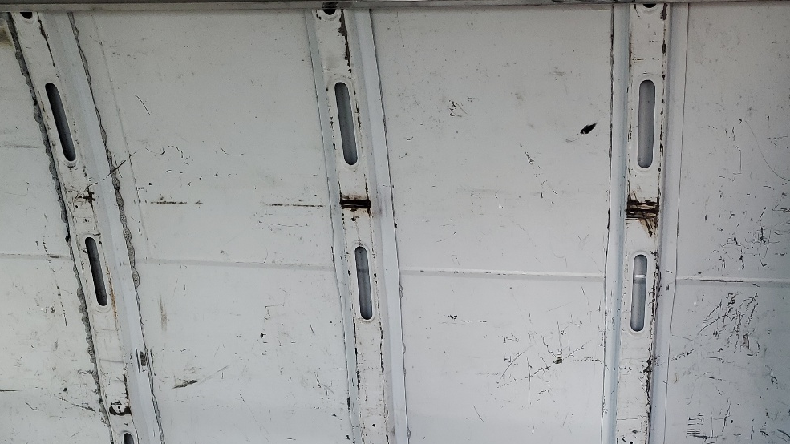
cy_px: 462
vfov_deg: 24.6
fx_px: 964
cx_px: 483
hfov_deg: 44.3
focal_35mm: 46
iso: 51
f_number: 1.5
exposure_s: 1/120
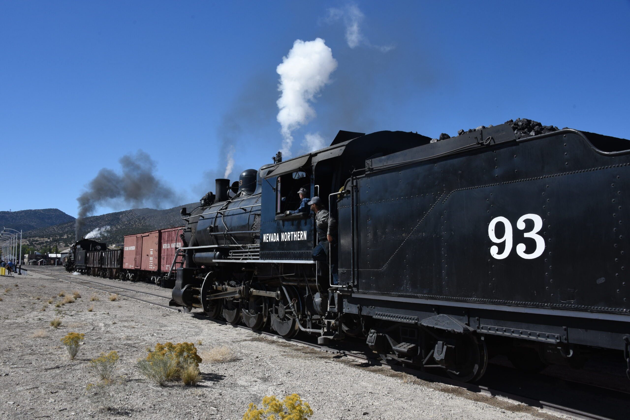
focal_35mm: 32
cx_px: 315
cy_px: 210
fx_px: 560
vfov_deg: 41.2
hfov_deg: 58.7
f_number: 13
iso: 500
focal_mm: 32
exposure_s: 1/640
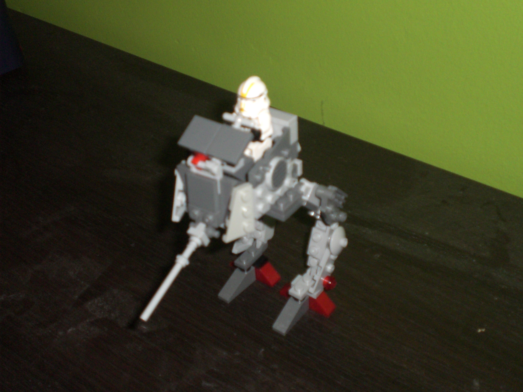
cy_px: 196
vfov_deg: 28.6
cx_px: 262
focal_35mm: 51
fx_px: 771
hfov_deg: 37.5
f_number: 3.6
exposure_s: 1/60
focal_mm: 8.44
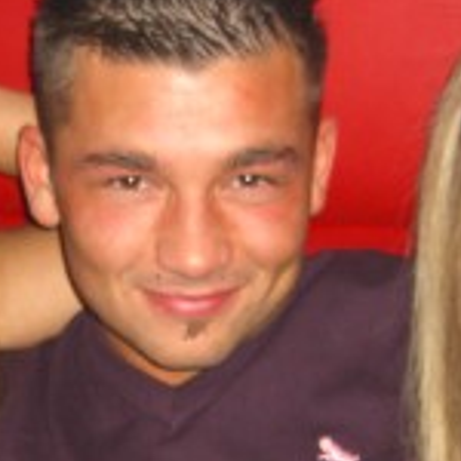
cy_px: 424
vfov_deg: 12.9
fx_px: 2019
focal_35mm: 134
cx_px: 209
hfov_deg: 13.0
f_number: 2.8
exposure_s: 1/60
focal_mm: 7.9
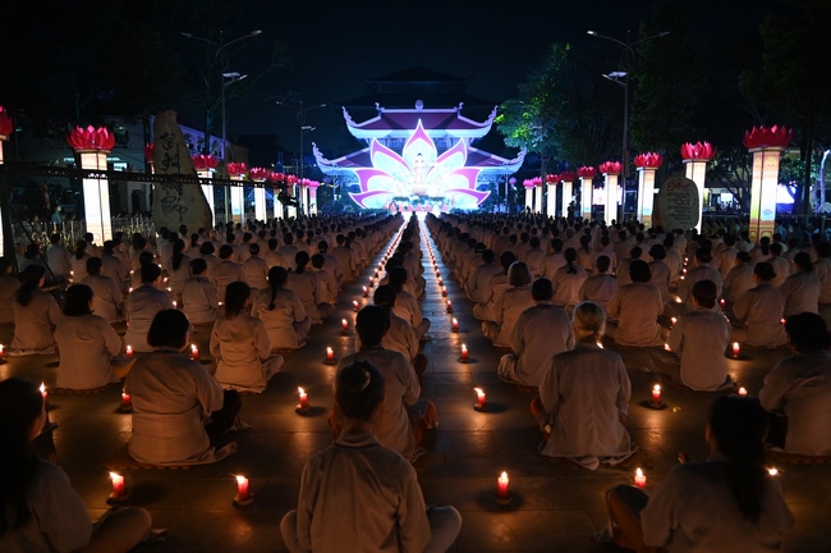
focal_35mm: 24
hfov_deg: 73.8
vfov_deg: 53.0
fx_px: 553
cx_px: 416
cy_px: 276
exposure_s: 1/50
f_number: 4
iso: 4000
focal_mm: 24
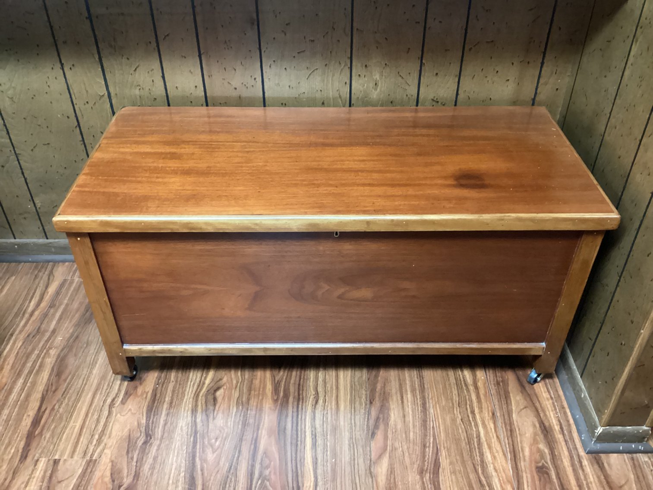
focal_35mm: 31
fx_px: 585
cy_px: 245
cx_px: 326
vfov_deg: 45.4
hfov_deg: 58.3
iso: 640
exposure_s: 1/15
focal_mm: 3.3
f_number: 2.4
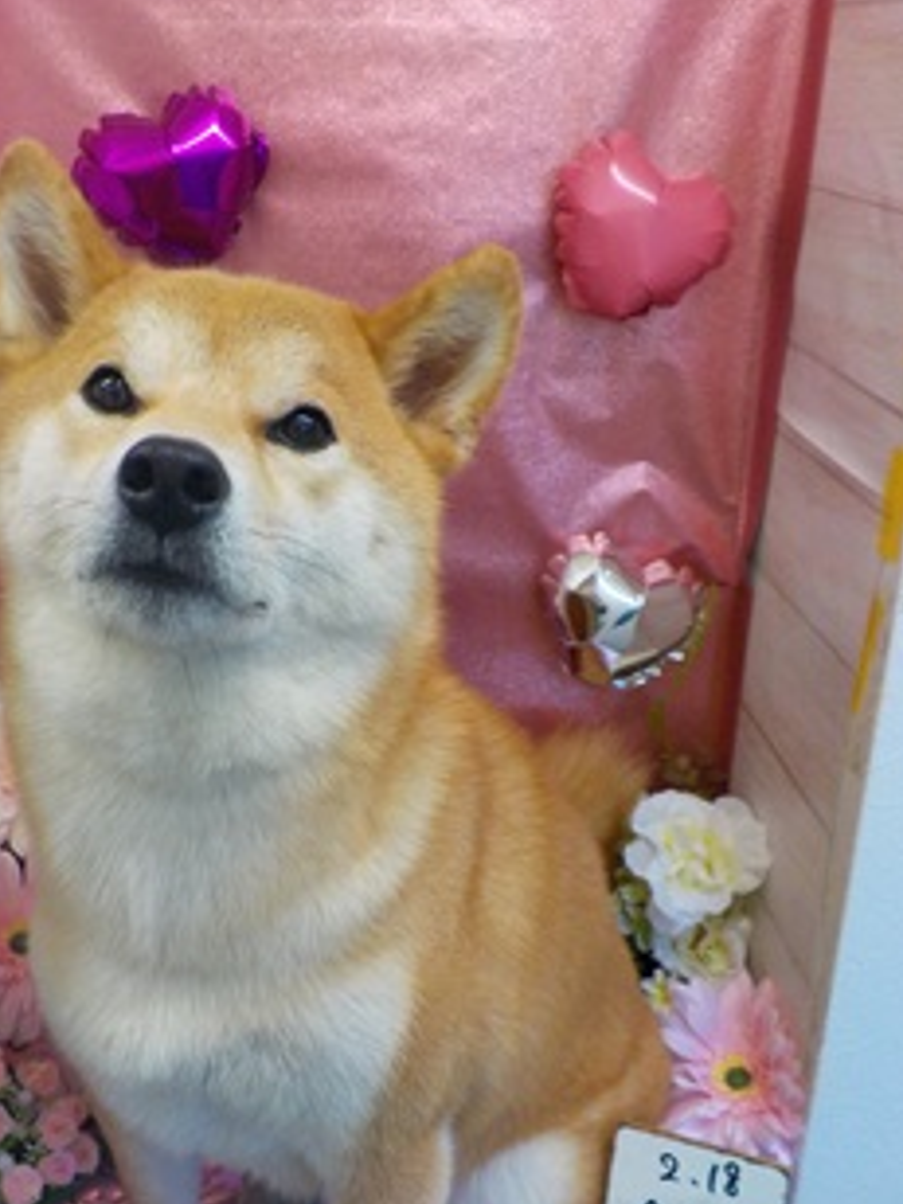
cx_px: 328
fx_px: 1356
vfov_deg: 47.5
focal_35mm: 39
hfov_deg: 36.6
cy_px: 743
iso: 140
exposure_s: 1/30
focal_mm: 4.1
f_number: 3.3
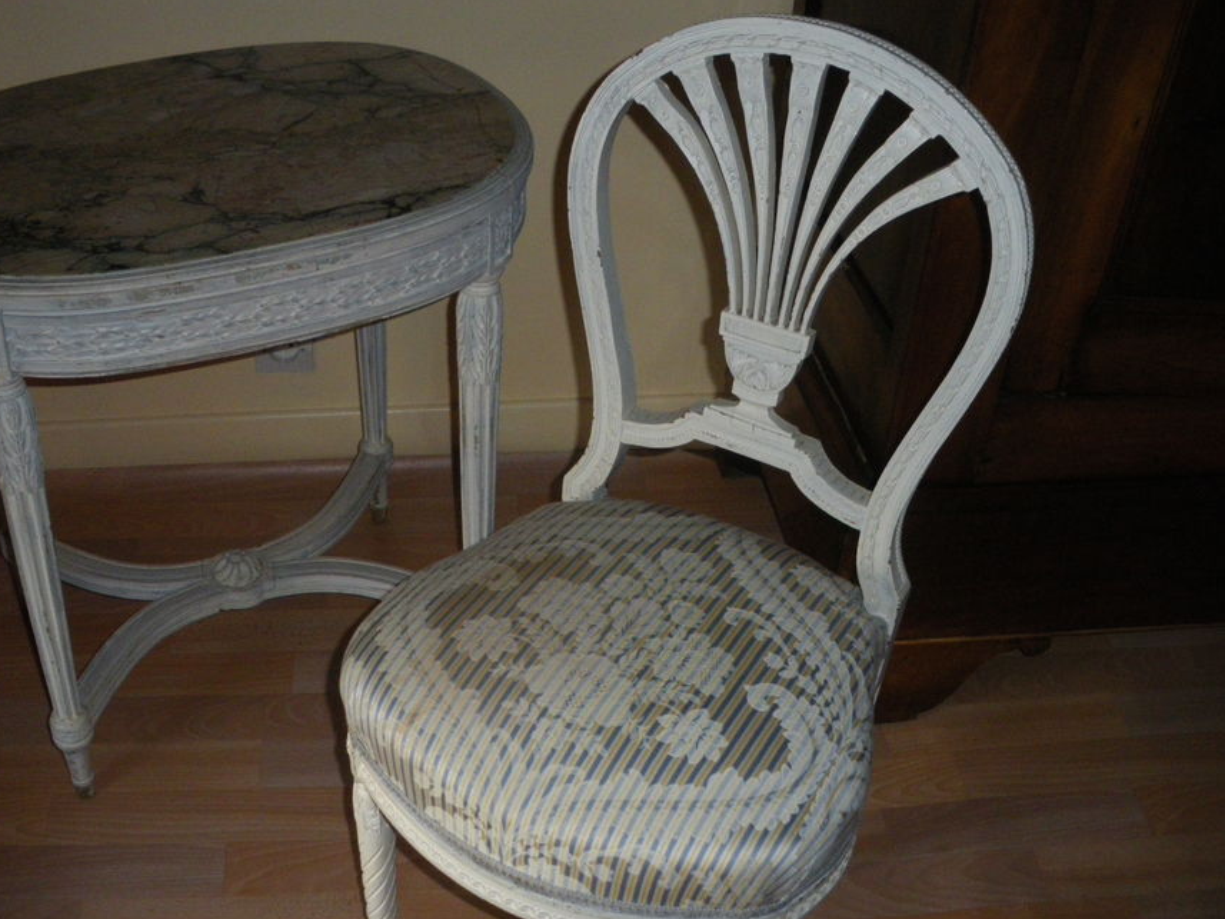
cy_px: 486
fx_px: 1487
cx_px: 559
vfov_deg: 34.3
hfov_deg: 44.7
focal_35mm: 42
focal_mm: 6.3
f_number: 3.5
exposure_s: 1/50
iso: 400
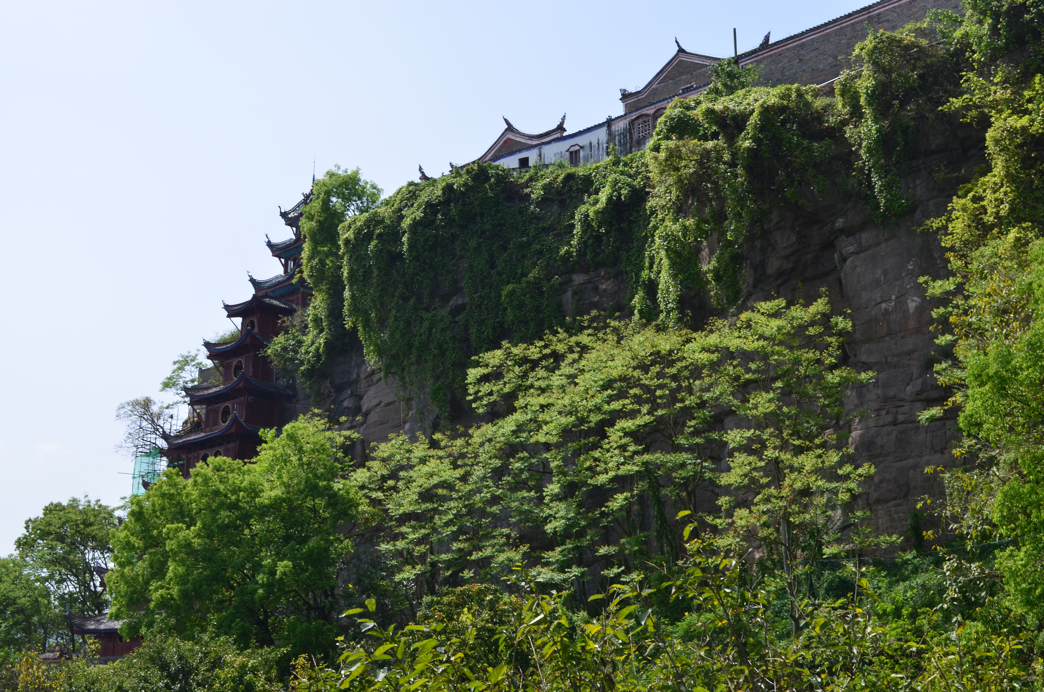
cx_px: 522
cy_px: 346
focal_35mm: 45
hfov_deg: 43.7
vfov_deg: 29.7
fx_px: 1302
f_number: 11
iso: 110
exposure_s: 1/125
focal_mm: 30
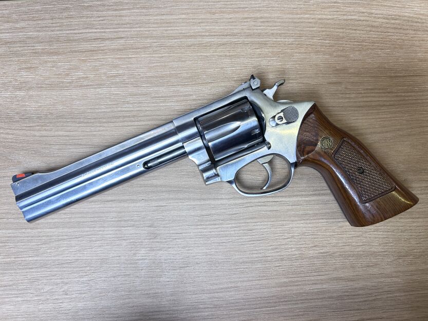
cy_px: 160
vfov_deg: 53.1
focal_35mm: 26
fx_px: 322
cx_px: 214
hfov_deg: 67.3
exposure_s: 1/50
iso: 80
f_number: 1.5
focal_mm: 5.7
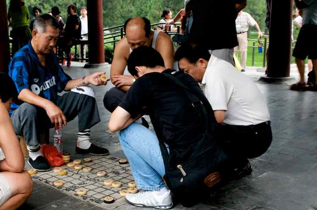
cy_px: 135
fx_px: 440
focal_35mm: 50
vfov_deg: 26.8
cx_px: 107
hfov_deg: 39.2
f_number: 9
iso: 400
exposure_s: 1/25
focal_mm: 24
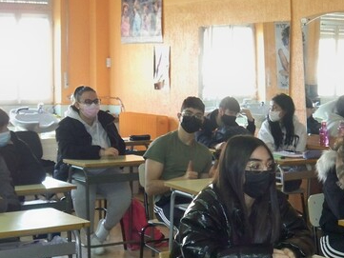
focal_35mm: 82
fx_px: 815
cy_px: 158
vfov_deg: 18.0
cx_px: 228
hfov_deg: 23.7
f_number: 3.1
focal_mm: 7.9
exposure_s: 1/30
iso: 320
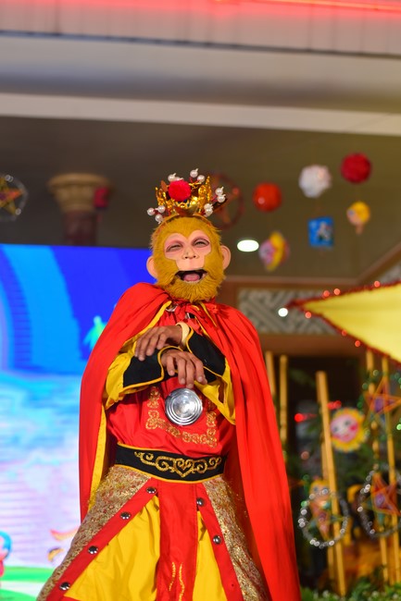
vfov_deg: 39.6
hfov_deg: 27.0
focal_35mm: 50
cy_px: 300
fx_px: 836
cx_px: 200
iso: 320
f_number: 2.2
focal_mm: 50
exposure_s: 1/320
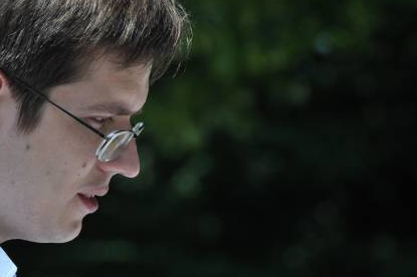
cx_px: 114
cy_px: 102
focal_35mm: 444
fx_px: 5139
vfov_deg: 3.1
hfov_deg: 4.6
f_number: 5.6
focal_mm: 170
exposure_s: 1/1000
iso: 400
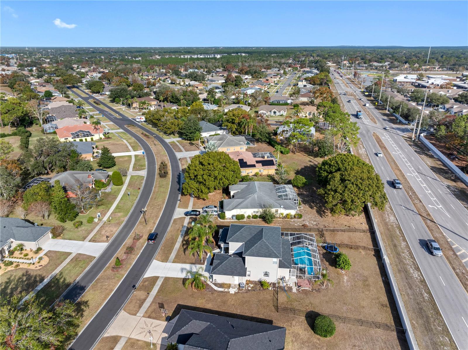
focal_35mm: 24
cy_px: 175
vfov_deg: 56.7
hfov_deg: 71.6
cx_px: 234
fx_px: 324
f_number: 8
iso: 100
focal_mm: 12.29
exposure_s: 1/240
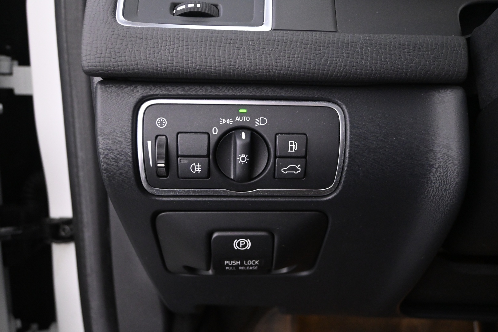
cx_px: 249
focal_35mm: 30
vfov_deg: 43.6
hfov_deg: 61.9
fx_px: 415
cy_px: 166
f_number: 3.8
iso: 3200
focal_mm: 20
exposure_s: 1/25
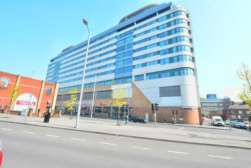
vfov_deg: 72.1
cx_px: 126
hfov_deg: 95.0
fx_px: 115
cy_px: 84
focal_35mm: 16
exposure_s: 1/800
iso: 3200
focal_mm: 11
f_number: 14
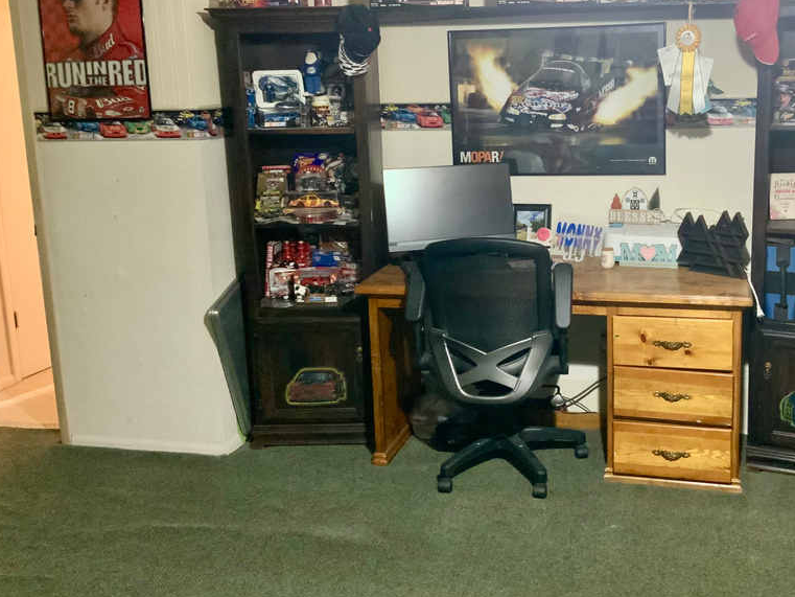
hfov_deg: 47.2
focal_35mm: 39
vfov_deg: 36.7
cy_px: 232
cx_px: 521
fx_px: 896
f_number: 1.8
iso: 320
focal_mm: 3
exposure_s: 1/30
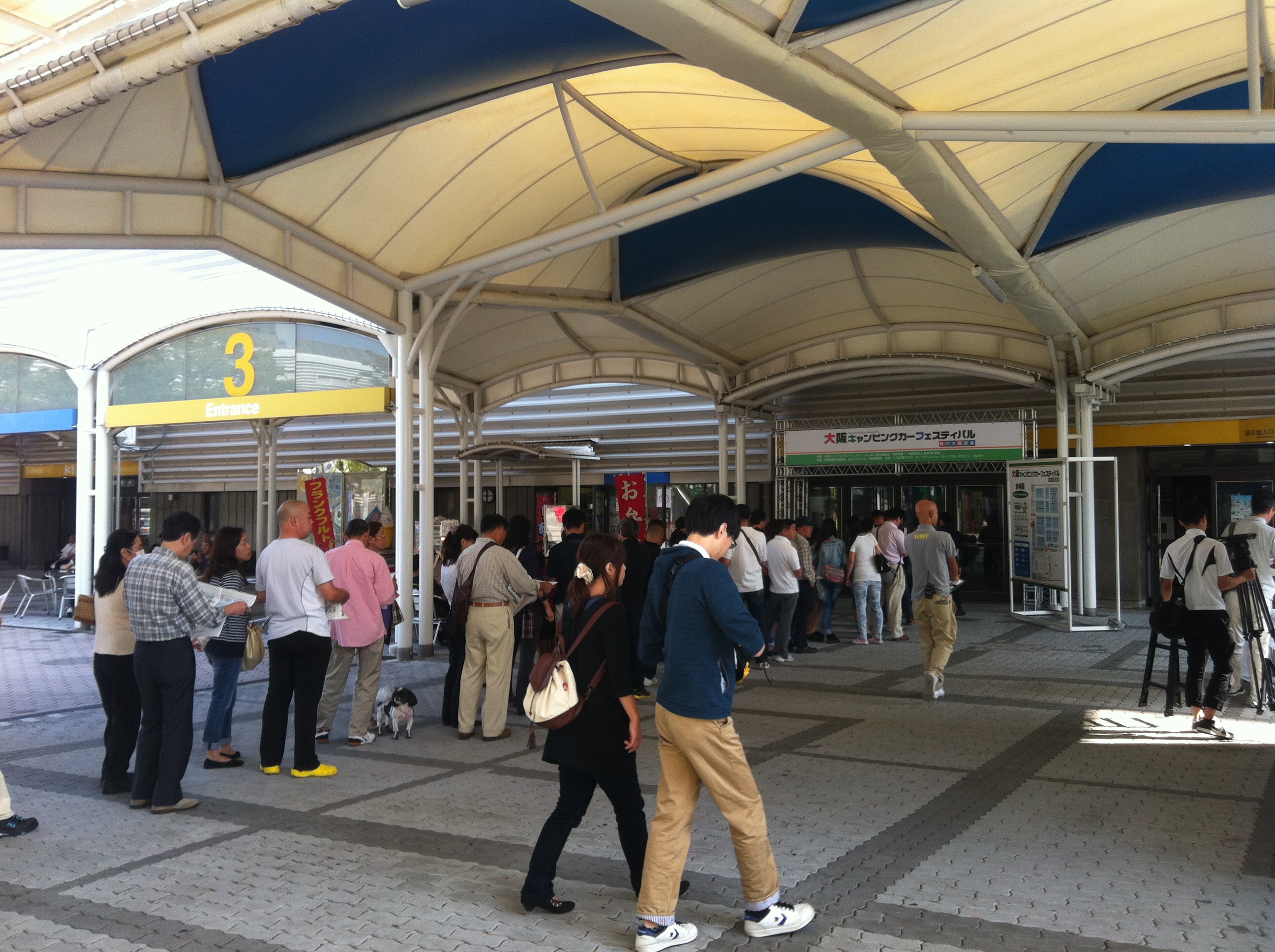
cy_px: 476
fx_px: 1287
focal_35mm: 35
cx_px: 638
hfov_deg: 52.7
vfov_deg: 40.6
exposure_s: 1/169
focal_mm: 3.85
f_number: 2.8
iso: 80
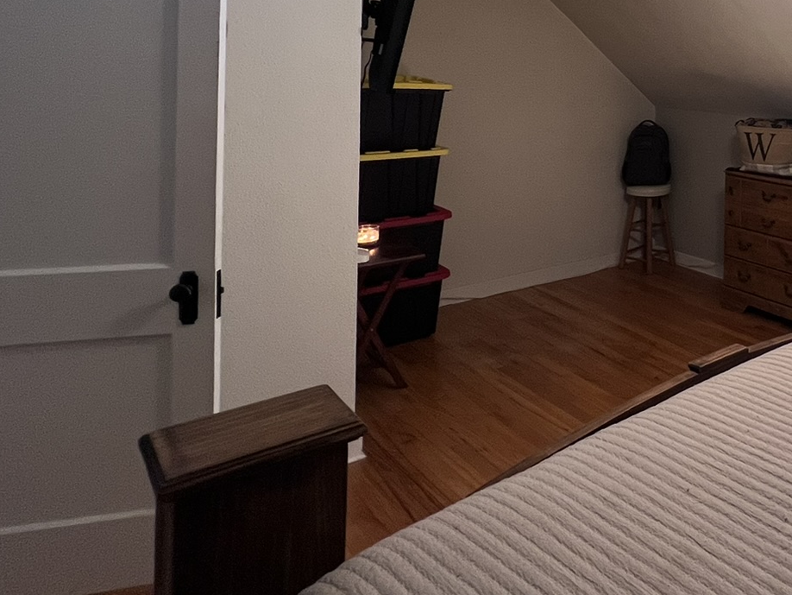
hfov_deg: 48.6
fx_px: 664
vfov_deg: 44.6
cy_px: 77
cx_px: 820
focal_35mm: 29
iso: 160
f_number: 1.8
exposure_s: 1/120
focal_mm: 1.57
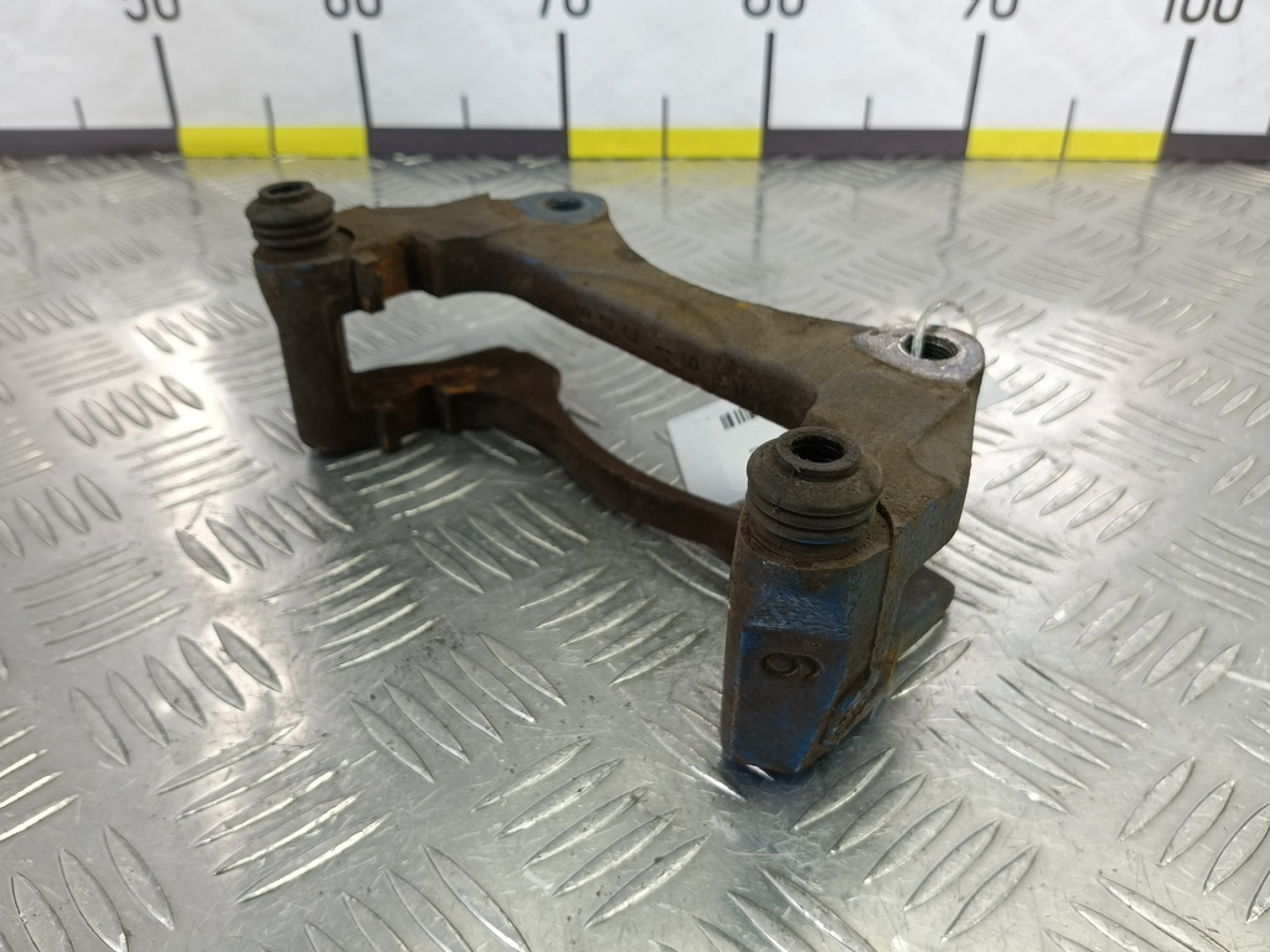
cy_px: 476
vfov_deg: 58.9
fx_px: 844
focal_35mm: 23
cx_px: 635
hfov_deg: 73.9
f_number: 1.6
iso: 107
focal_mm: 4.11
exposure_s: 1/50
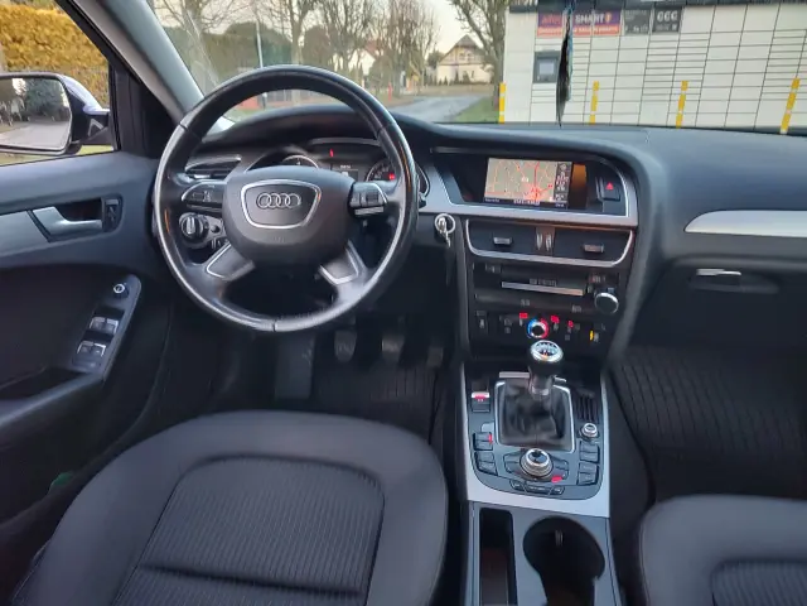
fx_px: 536
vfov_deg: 58.9
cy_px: 303
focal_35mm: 23
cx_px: 404
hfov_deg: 73.9
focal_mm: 5.56
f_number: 1.8
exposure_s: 1/50
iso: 133
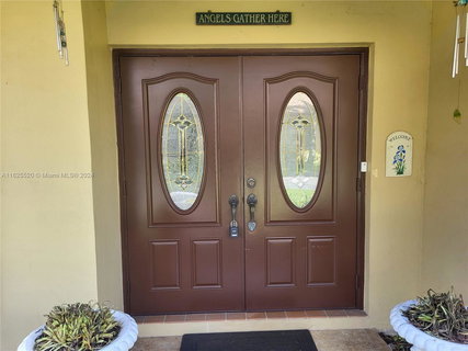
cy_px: 176
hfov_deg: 67.3
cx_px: 234
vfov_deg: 53.0
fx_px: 351
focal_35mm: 26
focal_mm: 5.4
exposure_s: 1/120
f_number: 1.8
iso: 40
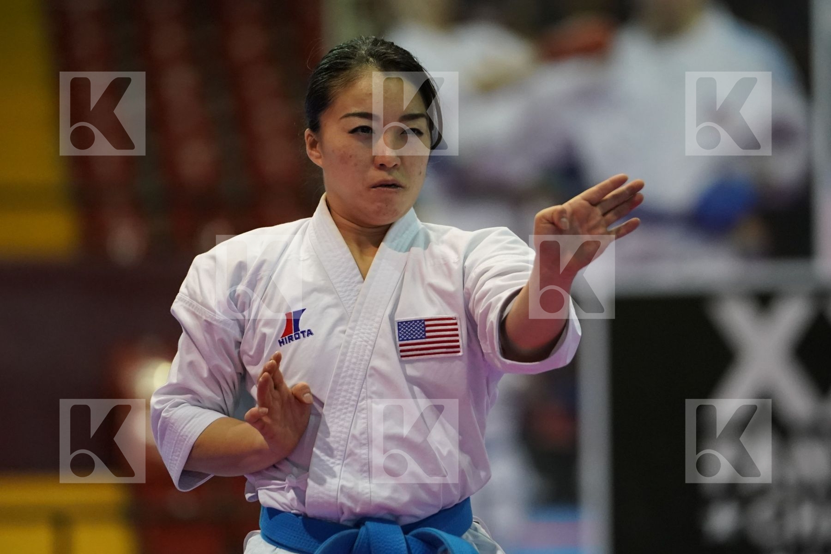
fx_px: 6924
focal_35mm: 300
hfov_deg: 6.9
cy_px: 277
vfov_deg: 4.6
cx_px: 416
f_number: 2.8
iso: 3200
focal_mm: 200
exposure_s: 1/320
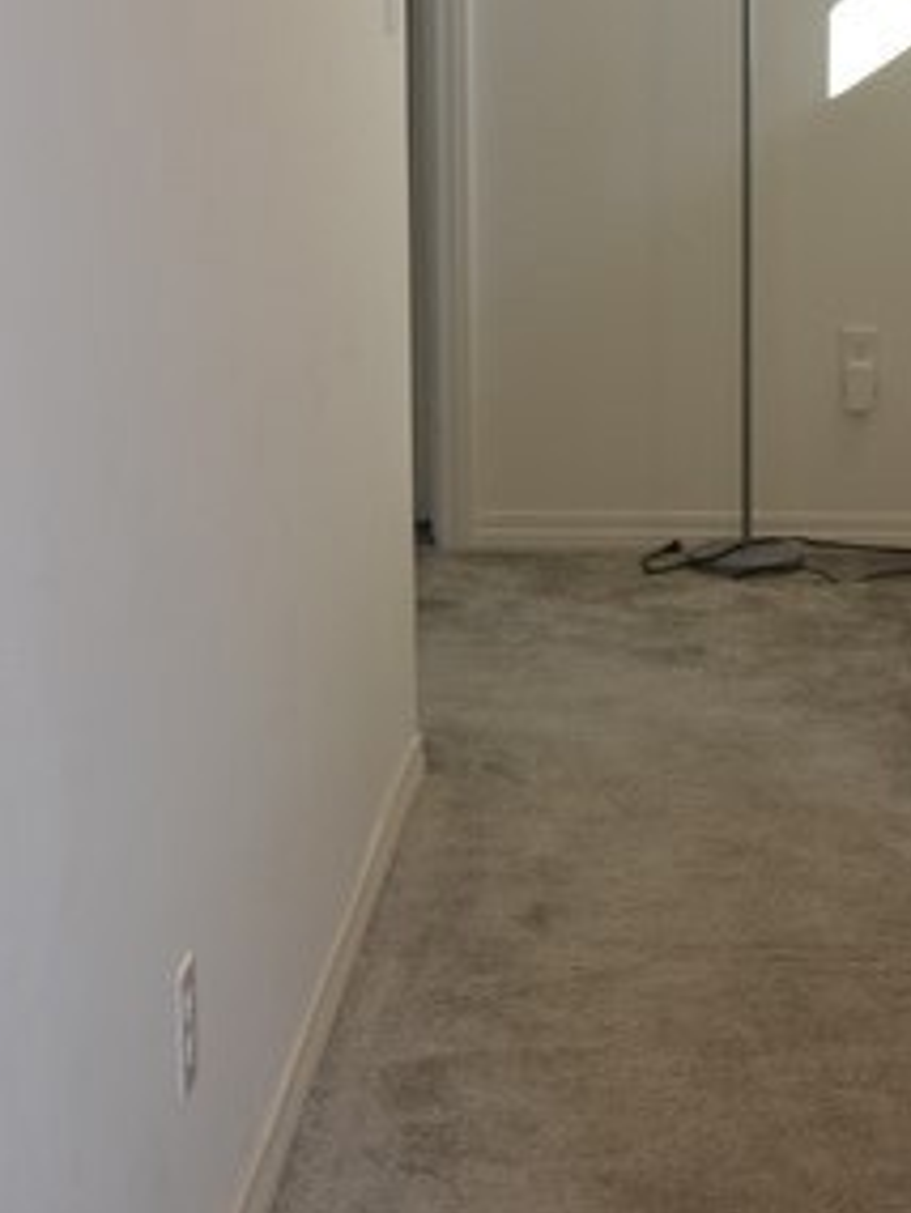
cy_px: 334
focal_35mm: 110
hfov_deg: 13.4
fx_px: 3857
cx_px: 709
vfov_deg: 17.8
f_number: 3.8
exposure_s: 1/125
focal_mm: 20
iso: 200
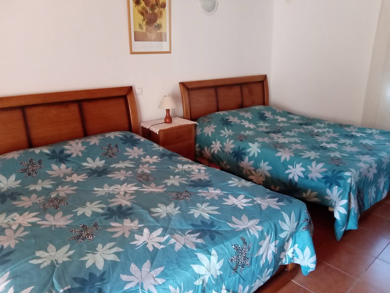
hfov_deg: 69.4
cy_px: 146
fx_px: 282
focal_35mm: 25
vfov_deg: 54.9
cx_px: 195
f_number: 2
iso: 437
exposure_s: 1/25
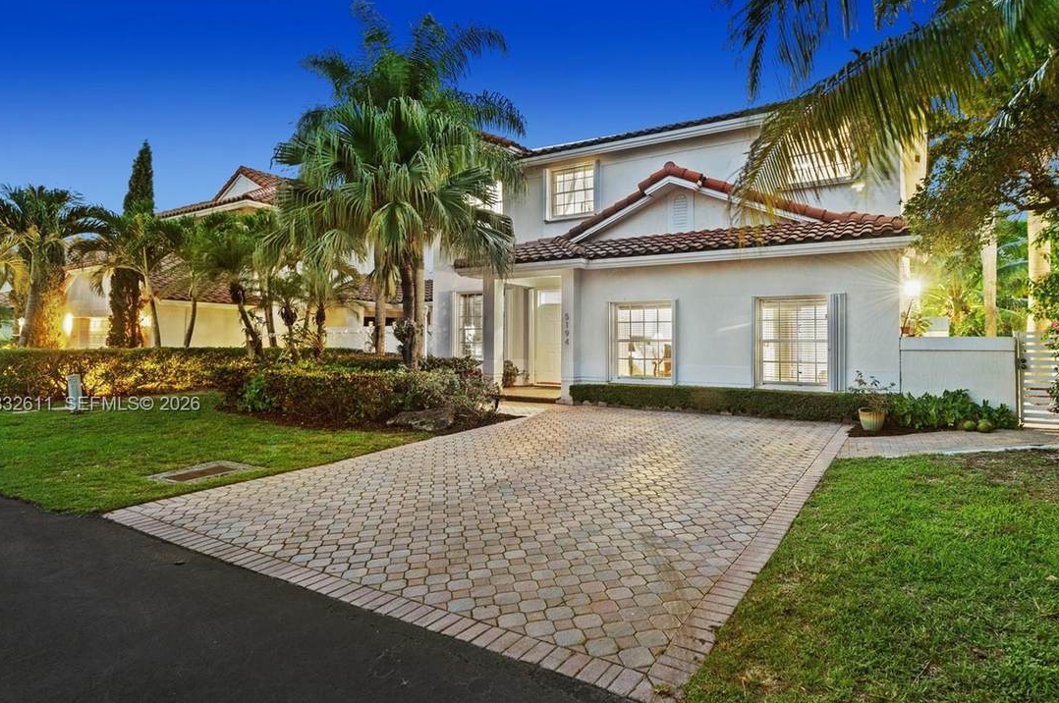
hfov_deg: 86.7
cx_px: 585
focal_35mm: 19
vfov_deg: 64.1
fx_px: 558
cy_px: 406
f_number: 8
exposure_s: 10
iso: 200
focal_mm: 16
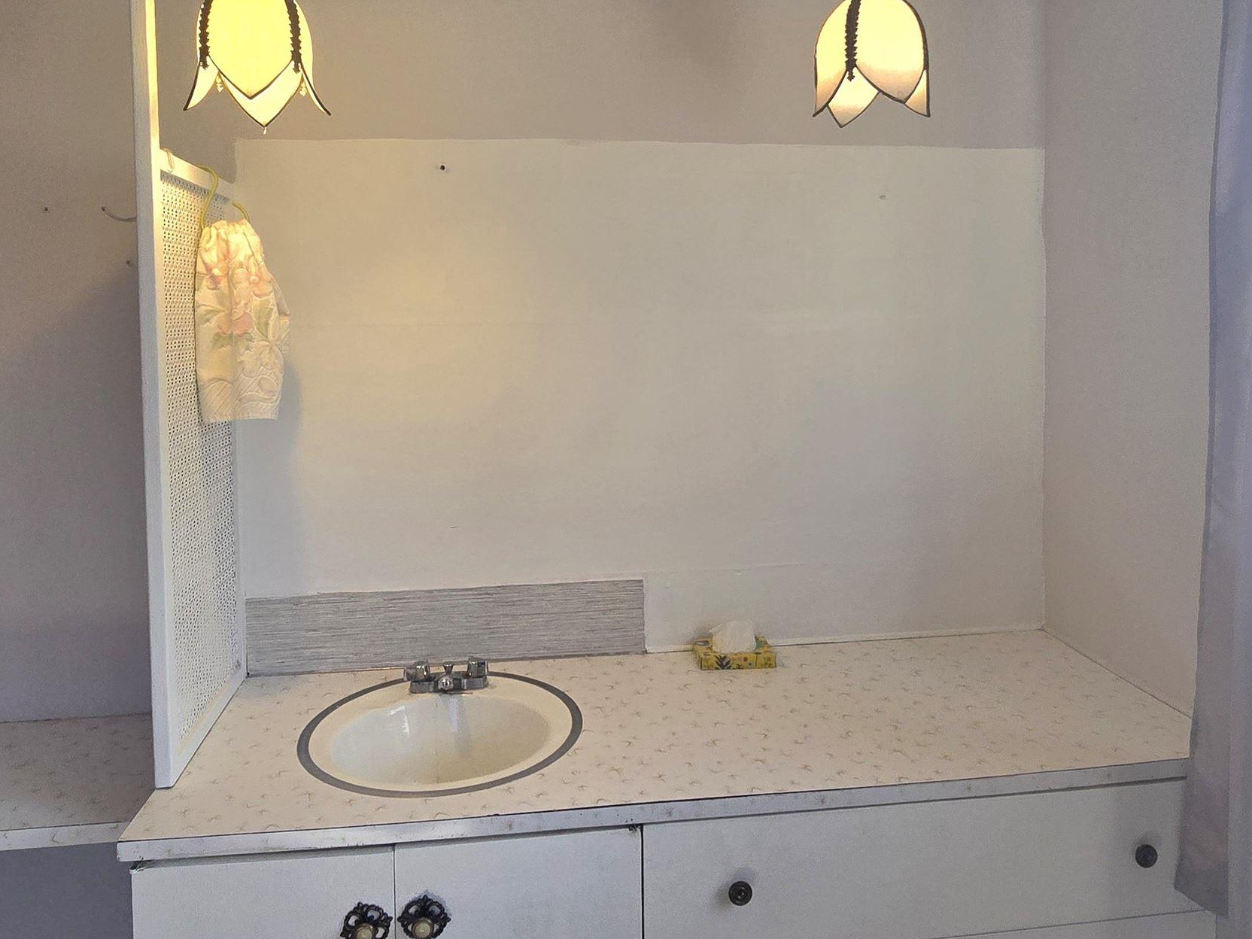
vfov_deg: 56.0
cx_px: 621
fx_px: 868
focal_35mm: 24
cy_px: 339
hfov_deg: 71.6
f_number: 2.2
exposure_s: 1/204
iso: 50
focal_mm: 2.2
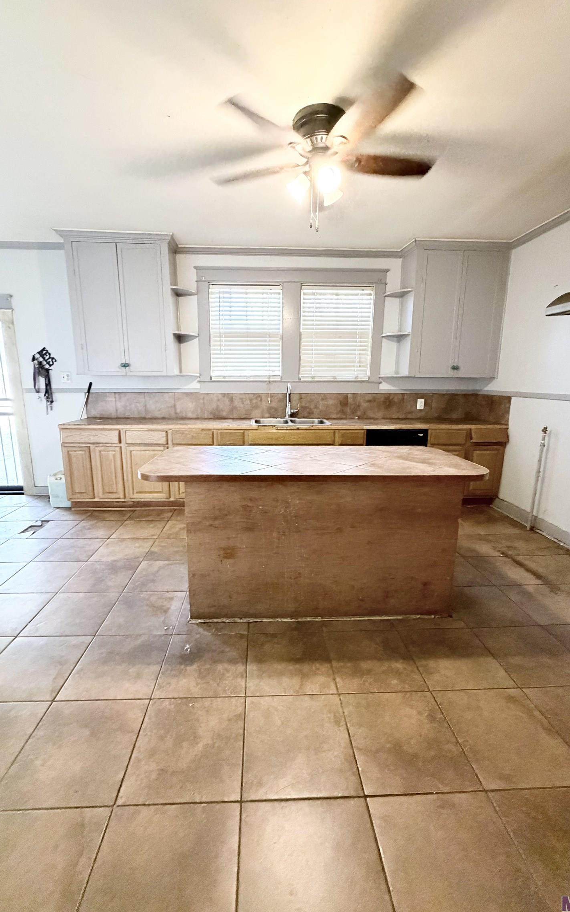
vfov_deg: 101.5
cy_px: 458
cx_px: 276
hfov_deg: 74.8
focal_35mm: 15
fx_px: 373
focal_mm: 2.22
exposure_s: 1/60
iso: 800
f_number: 2.2
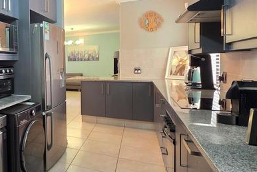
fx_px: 200
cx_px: 3
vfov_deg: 46.3
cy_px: 73
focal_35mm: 28
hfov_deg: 52.7
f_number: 1.9
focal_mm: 2.2
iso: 400
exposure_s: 1/50
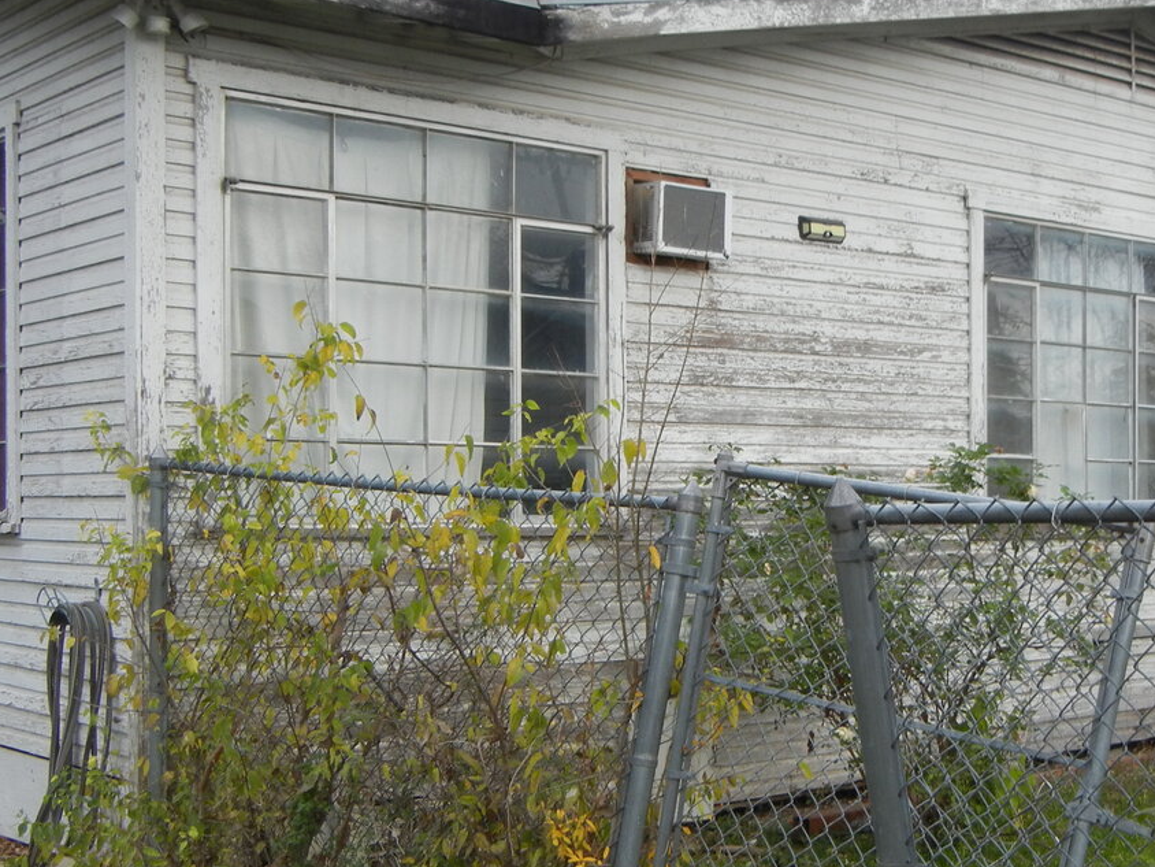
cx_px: 744
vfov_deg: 25.2
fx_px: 1935
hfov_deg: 33.0
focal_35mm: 58
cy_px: 536
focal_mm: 6.2
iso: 160
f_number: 3.6
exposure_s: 1/60.1
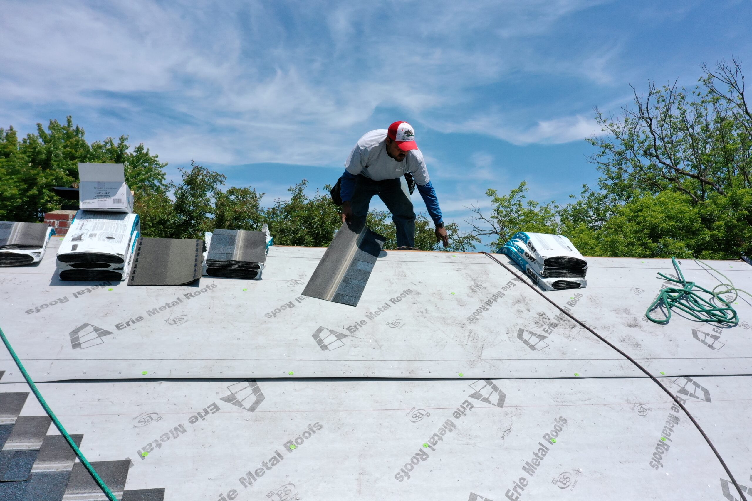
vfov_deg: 46.4
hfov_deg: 65.5
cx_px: 376
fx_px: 585
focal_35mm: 28
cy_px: 250
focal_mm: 10.26
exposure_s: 1/640
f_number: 6.3
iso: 100
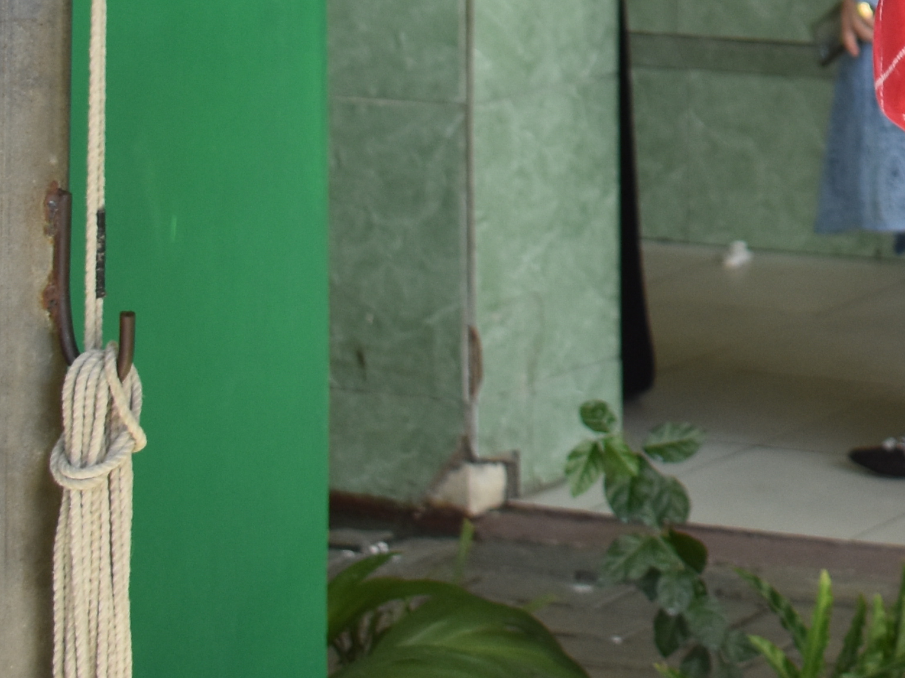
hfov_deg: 11.3
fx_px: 4284
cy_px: -493
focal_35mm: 164
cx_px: 1592
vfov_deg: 8.7
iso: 400
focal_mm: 29
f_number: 5
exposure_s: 1/250
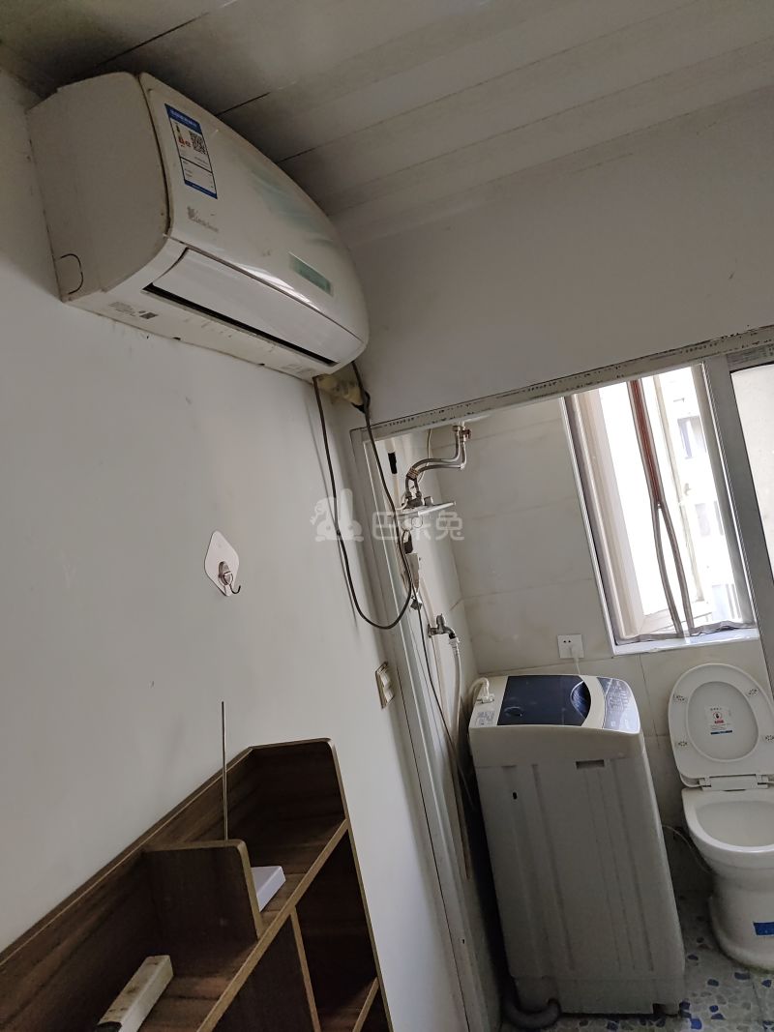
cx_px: 387
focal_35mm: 23
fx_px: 686
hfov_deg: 58.9
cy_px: 516
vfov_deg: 73.9
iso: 612
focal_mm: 5.56
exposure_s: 1/100
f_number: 1.88
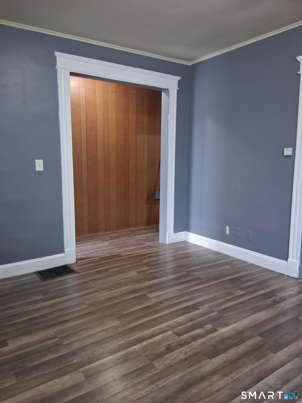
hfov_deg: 53.1
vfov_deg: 67.3
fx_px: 302
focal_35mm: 26
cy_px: 202
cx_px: 151
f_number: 1.8
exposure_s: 1/24
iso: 500
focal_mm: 3.98
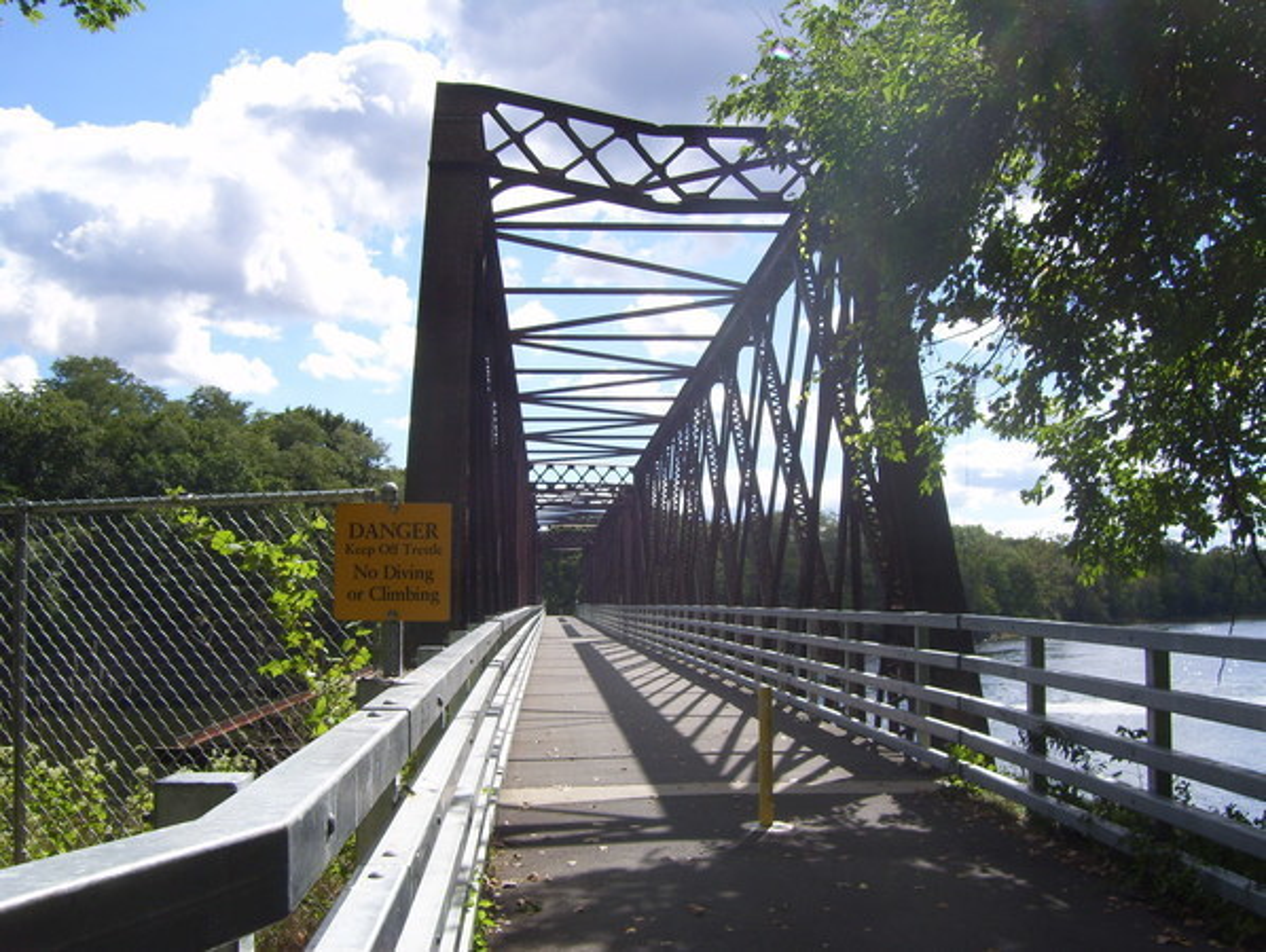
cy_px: 476
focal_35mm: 36
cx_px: 633
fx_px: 1318
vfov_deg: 39.7
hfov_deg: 51.3
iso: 80
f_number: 4.8
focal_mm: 6
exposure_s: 1/640
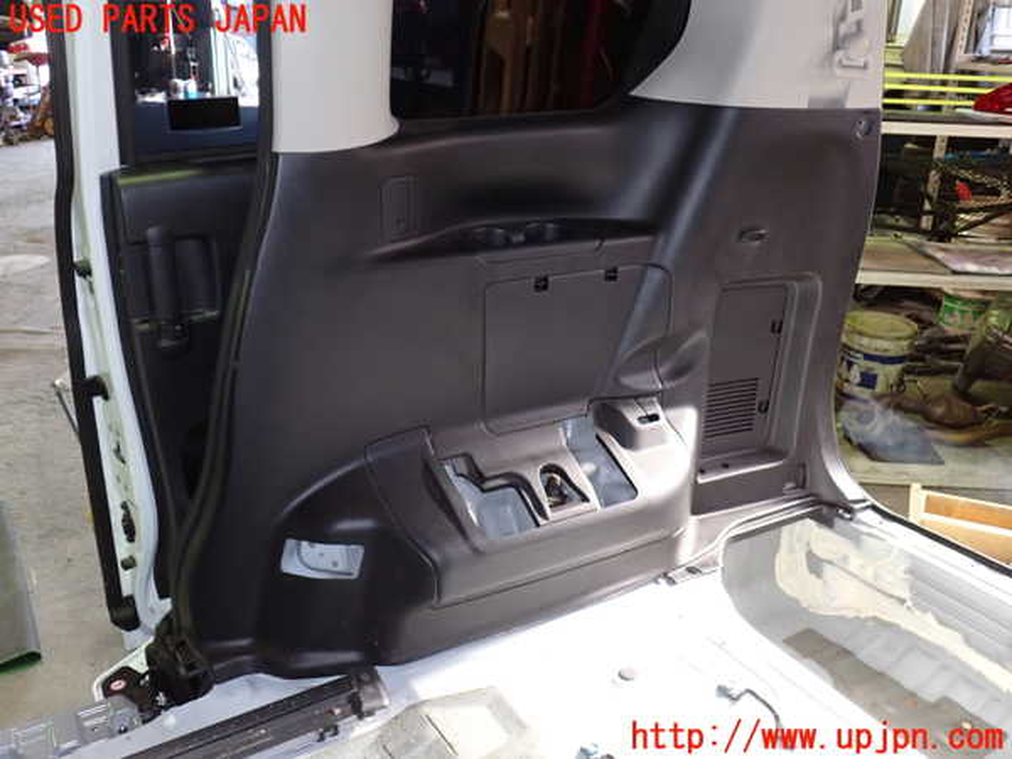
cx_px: 506
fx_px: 877
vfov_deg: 46.8
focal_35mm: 30
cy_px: 380
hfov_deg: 60.0
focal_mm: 5.4
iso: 320
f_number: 2.3
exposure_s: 1/30
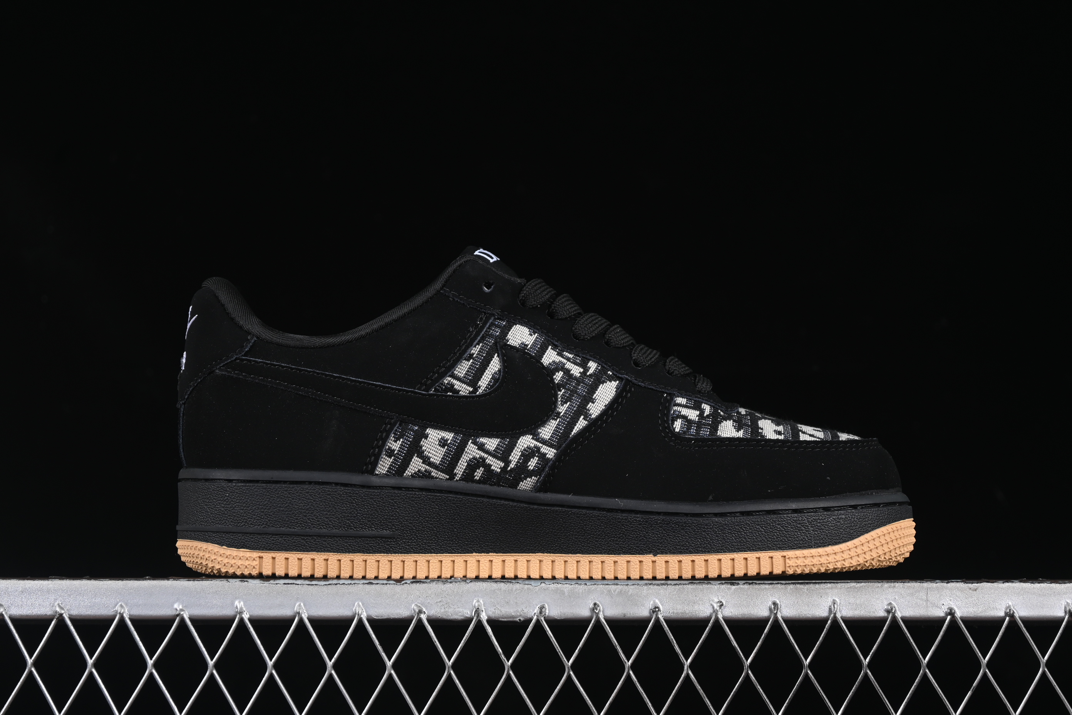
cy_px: 358
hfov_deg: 27.0
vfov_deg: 18.2
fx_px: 2233
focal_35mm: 75
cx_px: 536
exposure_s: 1/60
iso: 160
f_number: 6.3
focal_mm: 50
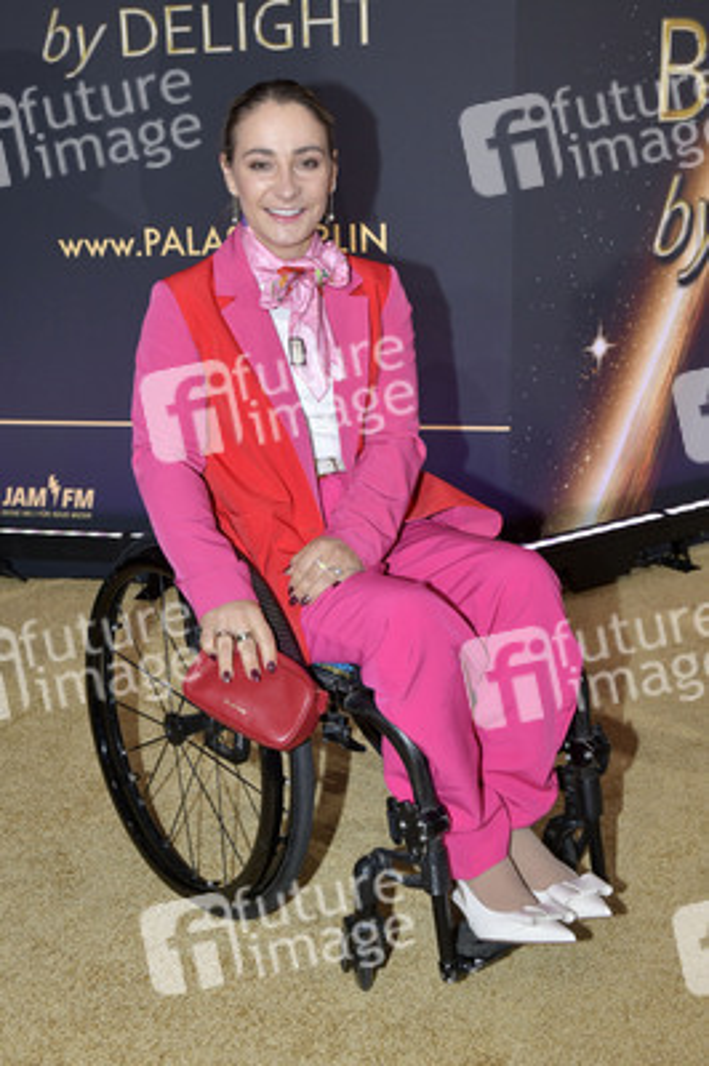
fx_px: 1124
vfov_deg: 50.7
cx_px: 354
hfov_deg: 35.0
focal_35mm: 38
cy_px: 533
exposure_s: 1/250
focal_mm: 38
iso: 1250
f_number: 6.3
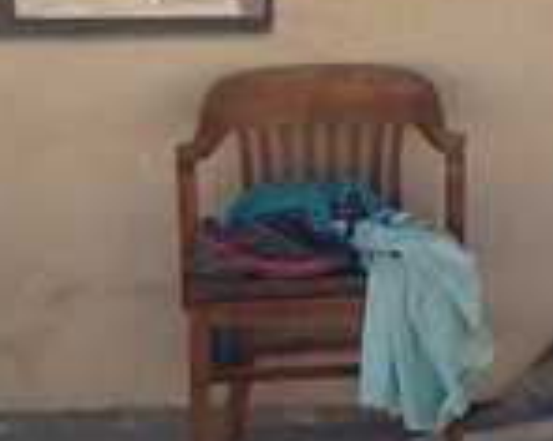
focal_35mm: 149
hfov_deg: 12.7
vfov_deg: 10.2
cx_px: 613
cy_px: -56
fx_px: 2435
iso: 125
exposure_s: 1/500
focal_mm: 4
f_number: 3
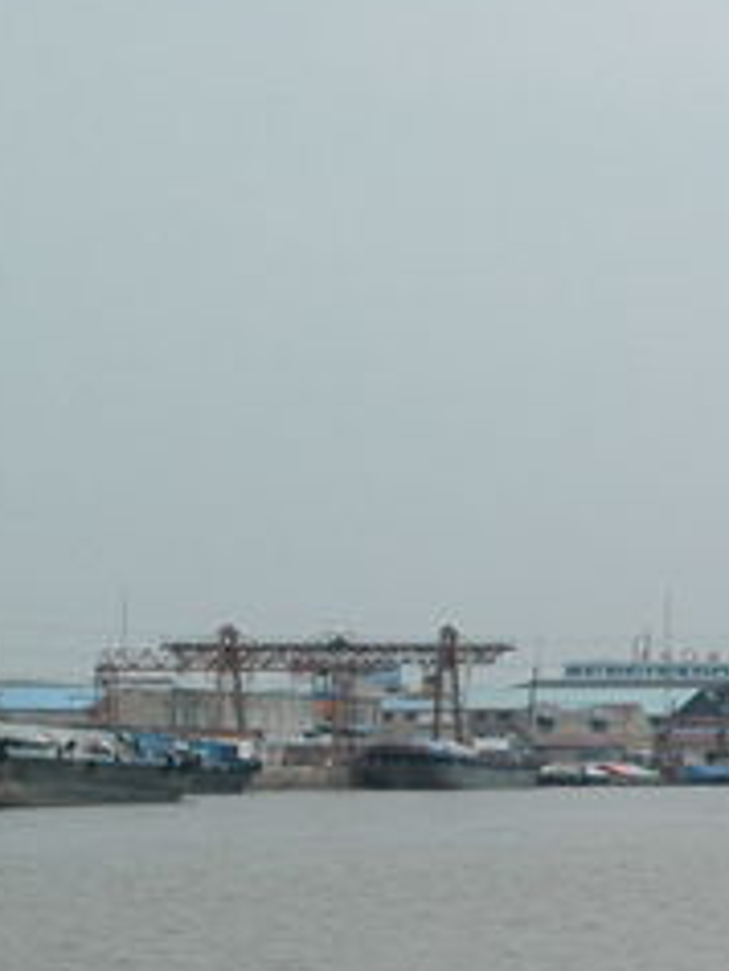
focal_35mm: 136
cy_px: 969
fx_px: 3815
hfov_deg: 10.2
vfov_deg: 14.3
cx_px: 1347
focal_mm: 28
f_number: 5.6
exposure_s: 1/2500
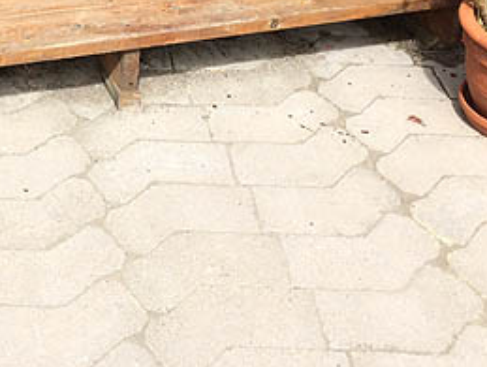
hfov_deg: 25.7
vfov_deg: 19.3
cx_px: 75
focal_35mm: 74
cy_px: -6
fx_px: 1043
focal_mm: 4.12
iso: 32
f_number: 2.2
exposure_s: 1/1325
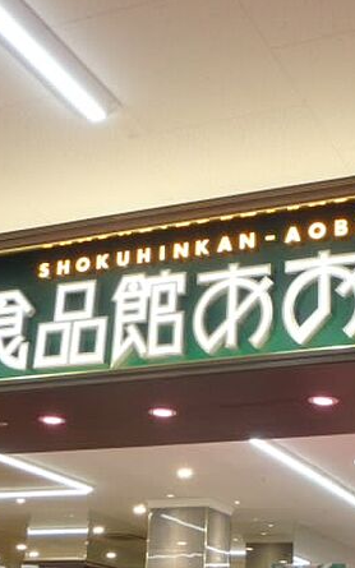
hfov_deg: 21.6
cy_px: 283
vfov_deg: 34.0
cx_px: 225
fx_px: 929
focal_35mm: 60
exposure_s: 1/160
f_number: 5.2
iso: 800
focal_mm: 7.5
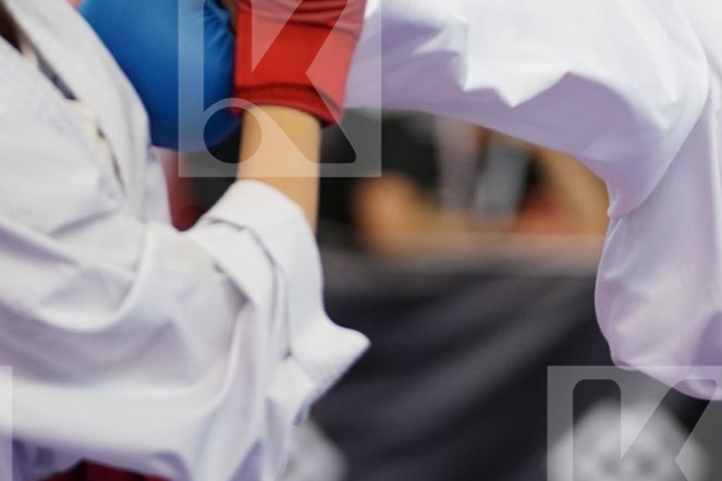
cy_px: 78
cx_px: 649
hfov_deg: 5.3
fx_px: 7841
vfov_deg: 3.5
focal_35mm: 391
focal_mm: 144
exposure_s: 1/1000
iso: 2500
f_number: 2.8
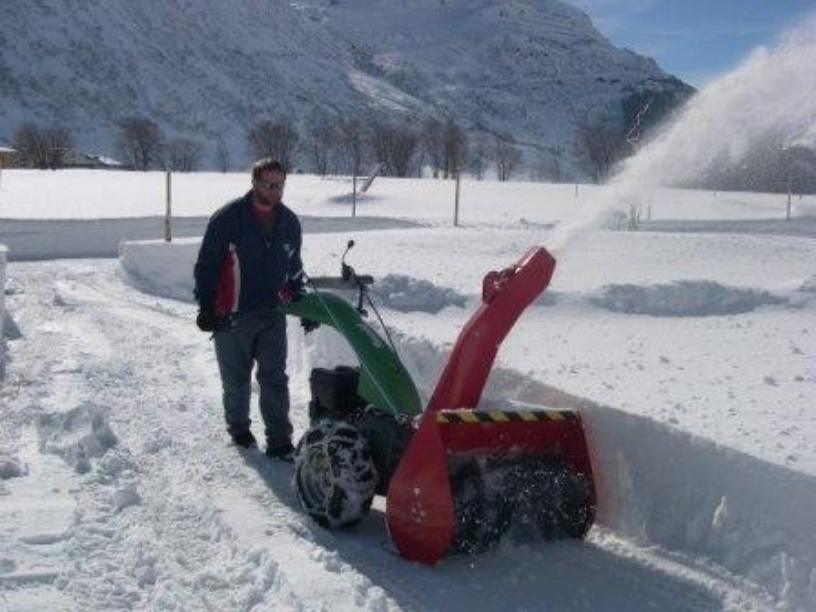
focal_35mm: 42
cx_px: 408
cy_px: 306
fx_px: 990
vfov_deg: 34.3
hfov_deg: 44.8
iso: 100
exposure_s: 1/690
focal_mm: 9
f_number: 8
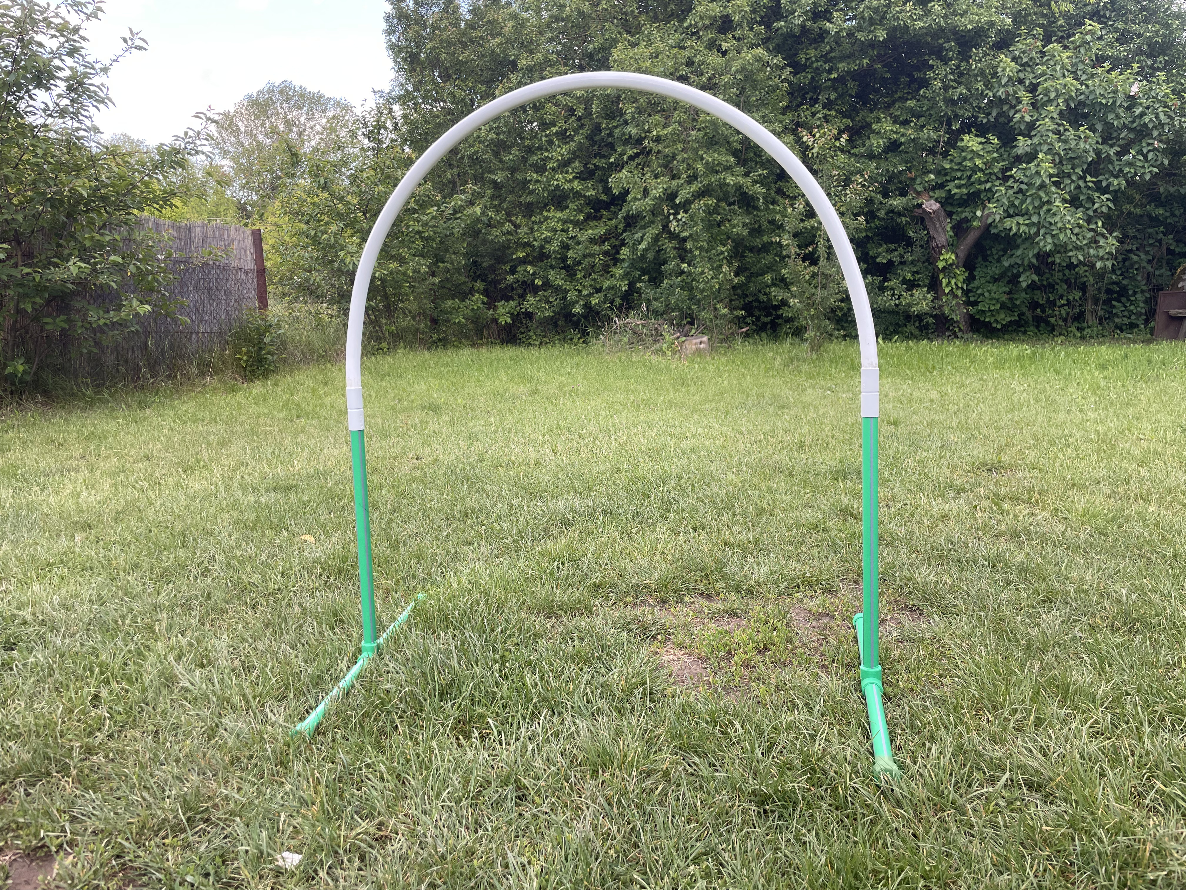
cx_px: 593
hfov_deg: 67.3
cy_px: 445
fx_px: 891
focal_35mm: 26
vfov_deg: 53.1
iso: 32
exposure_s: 1/121
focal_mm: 4.2
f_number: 1.6
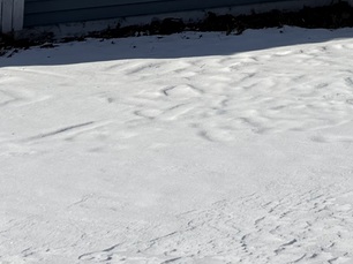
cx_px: 674
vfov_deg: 11.4
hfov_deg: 14.8
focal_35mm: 113
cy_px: -319
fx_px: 1151
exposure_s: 1/10309
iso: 80
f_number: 1.78
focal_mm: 6.76
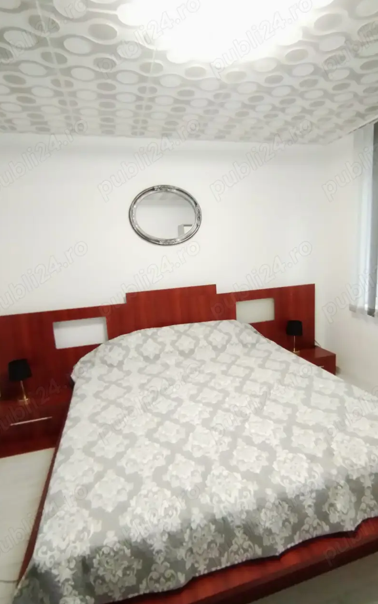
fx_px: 313
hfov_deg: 62.1
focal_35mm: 19
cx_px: 203
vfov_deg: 88.0
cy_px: 305
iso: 257
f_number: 2.2
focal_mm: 1.45
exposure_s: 1/33.3
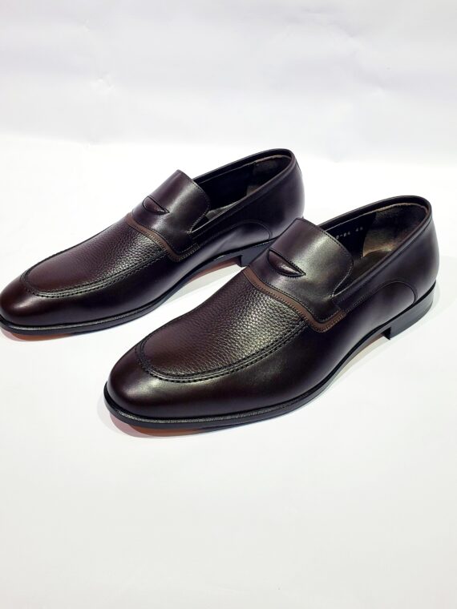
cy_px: 304
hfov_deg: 53.1
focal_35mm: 26
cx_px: 228
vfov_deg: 67.3
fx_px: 458
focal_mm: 4.3
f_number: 2.4
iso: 50
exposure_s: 1/100
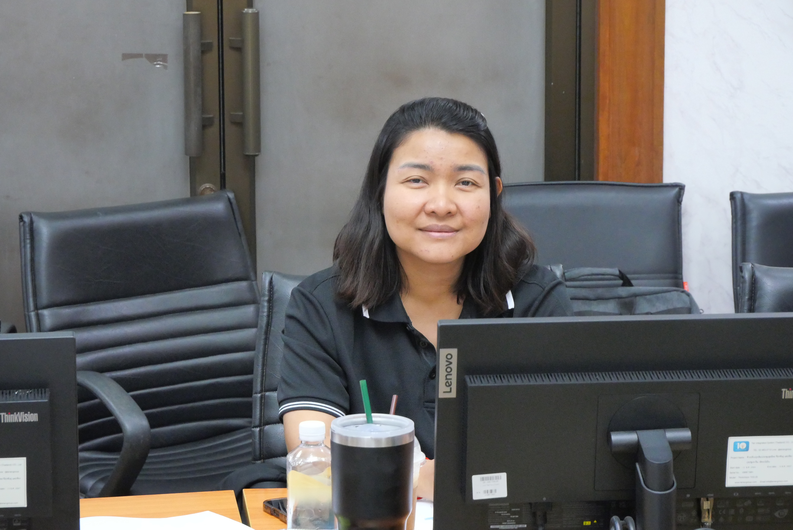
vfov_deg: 11.1
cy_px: 265
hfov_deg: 16.5
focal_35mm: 124
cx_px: 396
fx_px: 2733
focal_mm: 60
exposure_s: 1/25
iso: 3200
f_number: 7.1
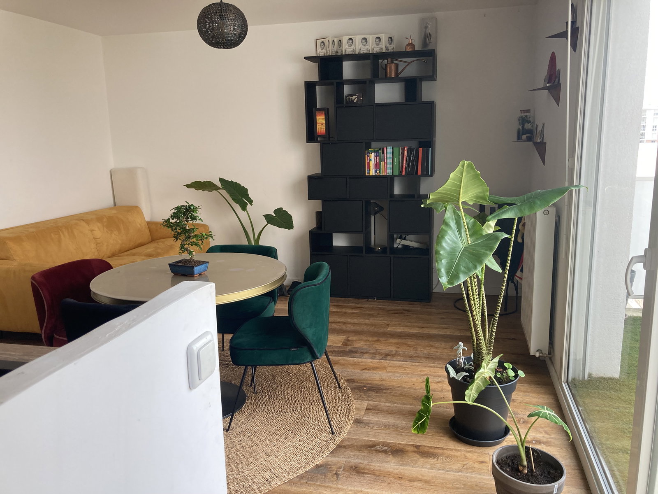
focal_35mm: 28
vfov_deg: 49.7
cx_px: 329
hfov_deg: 63.4
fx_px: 532
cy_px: 247
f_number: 1.8
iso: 50
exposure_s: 1/121
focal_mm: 3.99
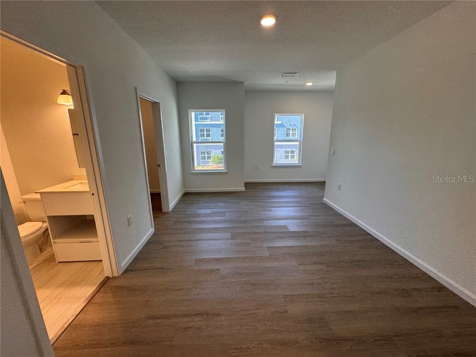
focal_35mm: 14
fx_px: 193
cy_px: 178
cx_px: 238
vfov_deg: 85.7
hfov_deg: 102.1
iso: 80
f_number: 2.2
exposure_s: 1/120
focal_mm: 2.22
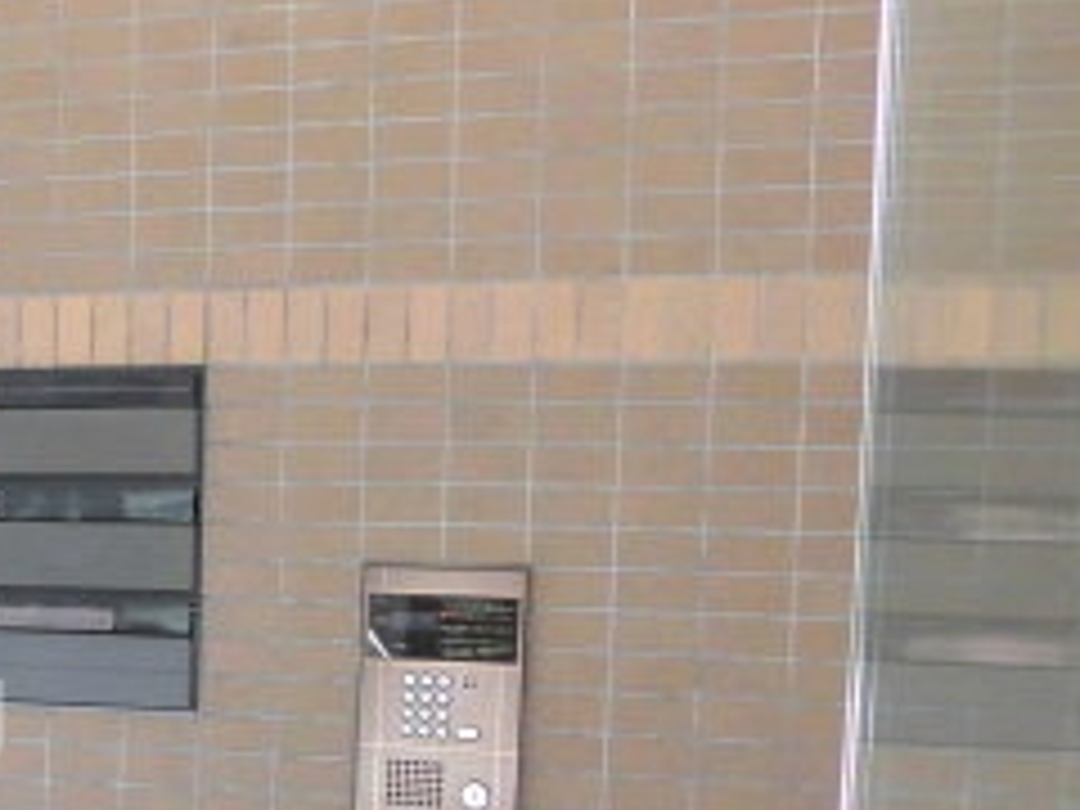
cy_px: 702
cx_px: -279
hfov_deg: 26.3
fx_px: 1997
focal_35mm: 64
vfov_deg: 22.5
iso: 160
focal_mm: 4.3
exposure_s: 1/60
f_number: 3.1
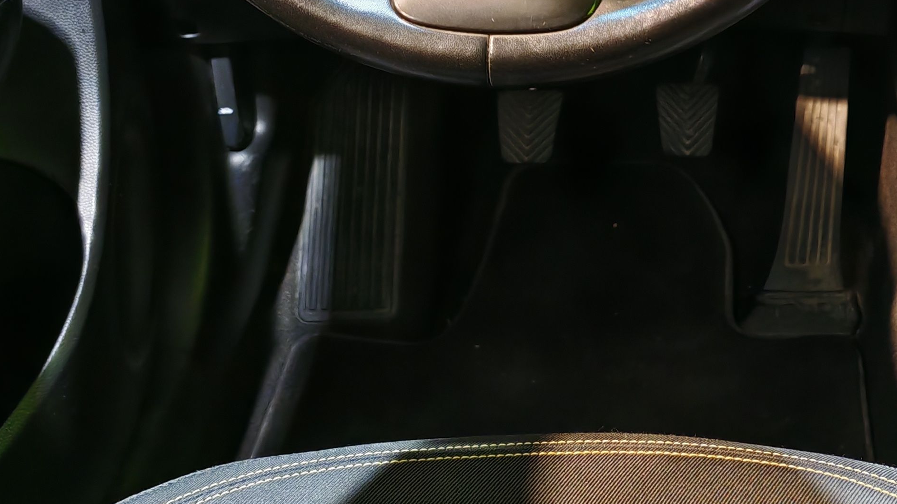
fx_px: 1522
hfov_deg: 32.1
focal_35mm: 64
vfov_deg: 17.9
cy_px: -102
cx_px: 689
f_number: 1.4
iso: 400
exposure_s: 1/33
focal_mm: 6.83
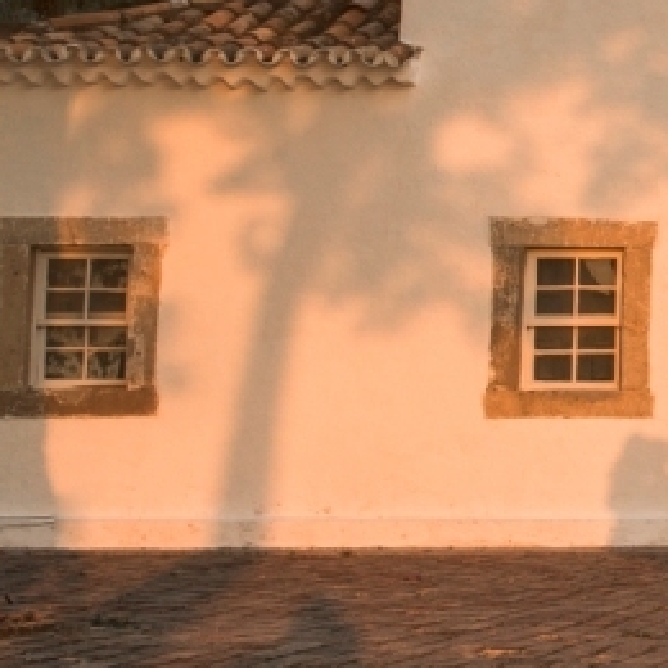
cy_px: 182
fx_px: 2336
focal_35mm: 107
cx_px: 1128
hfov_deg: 14.6
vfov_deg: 16.2
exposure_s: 1/200
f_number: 5.6
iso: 200
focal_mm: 32
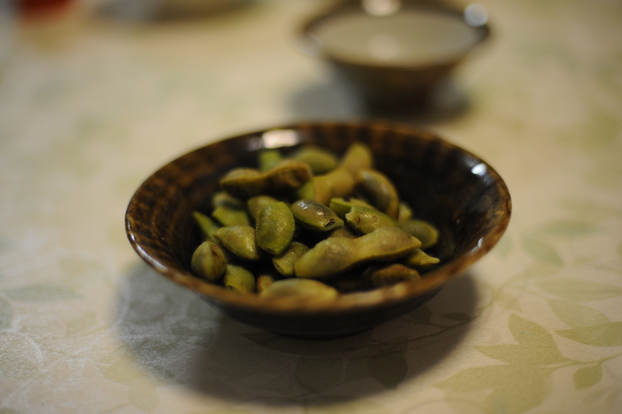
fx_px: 863
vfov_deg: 26.9
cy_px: 207
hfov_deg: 39.6
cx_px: 311
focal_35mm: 50
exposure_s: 1/640
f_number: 1.4
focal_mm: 50
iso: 1600
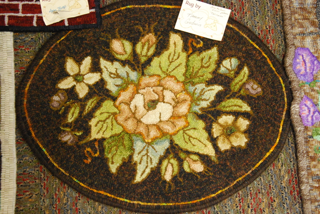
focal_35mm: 60
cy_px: 107
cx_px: 160
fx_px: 534
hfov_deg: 33.4
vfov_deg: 22.7
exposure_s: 1/30
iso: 1600
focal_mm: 40
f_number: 4.8
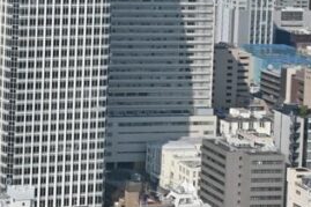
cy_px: -79
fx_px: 1183
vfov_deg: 9.8
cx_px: -129
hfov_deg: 14.2
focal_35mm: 137
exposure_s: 1/250
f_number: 8
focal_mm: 24
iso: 100
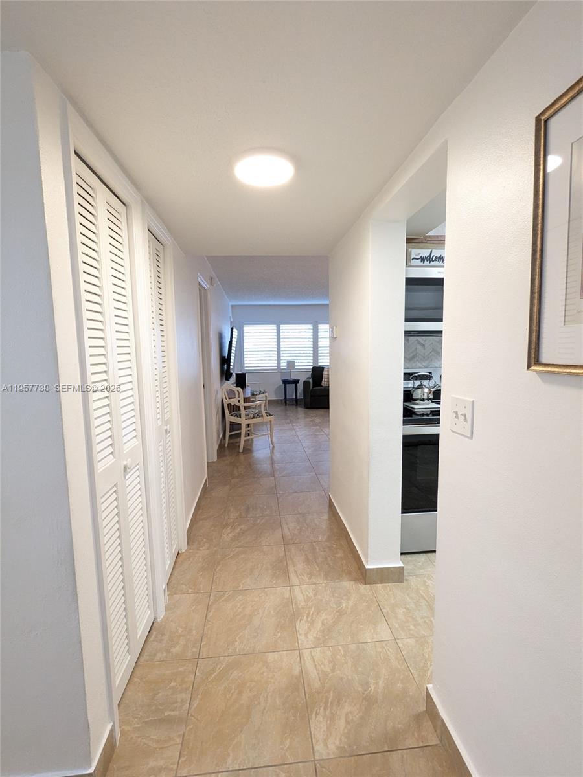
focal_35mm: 16
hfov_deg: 78.1
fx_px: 359
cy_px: 388
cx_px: 292
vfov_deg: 94.5
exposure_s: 1/66.1
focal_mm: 2.35
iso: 378
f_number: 2.2
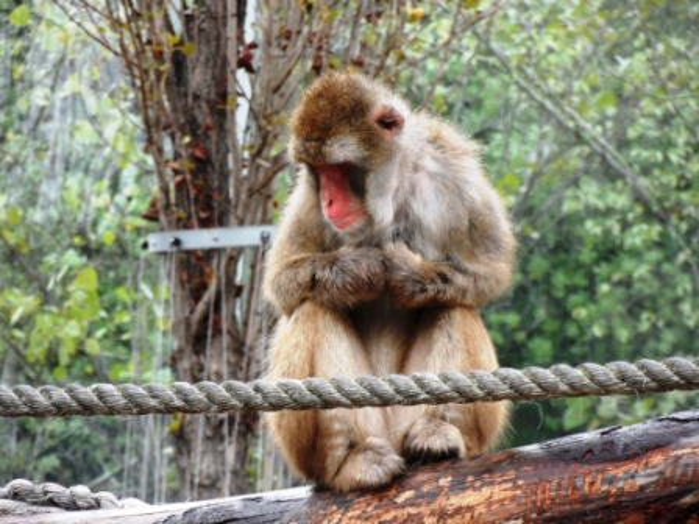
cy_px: 262
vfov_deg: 4.5
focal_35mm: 330
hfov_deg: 6.0
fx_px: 6664
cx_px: 350
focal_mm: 53.3
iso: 200
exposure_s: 1/60
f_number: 5.6
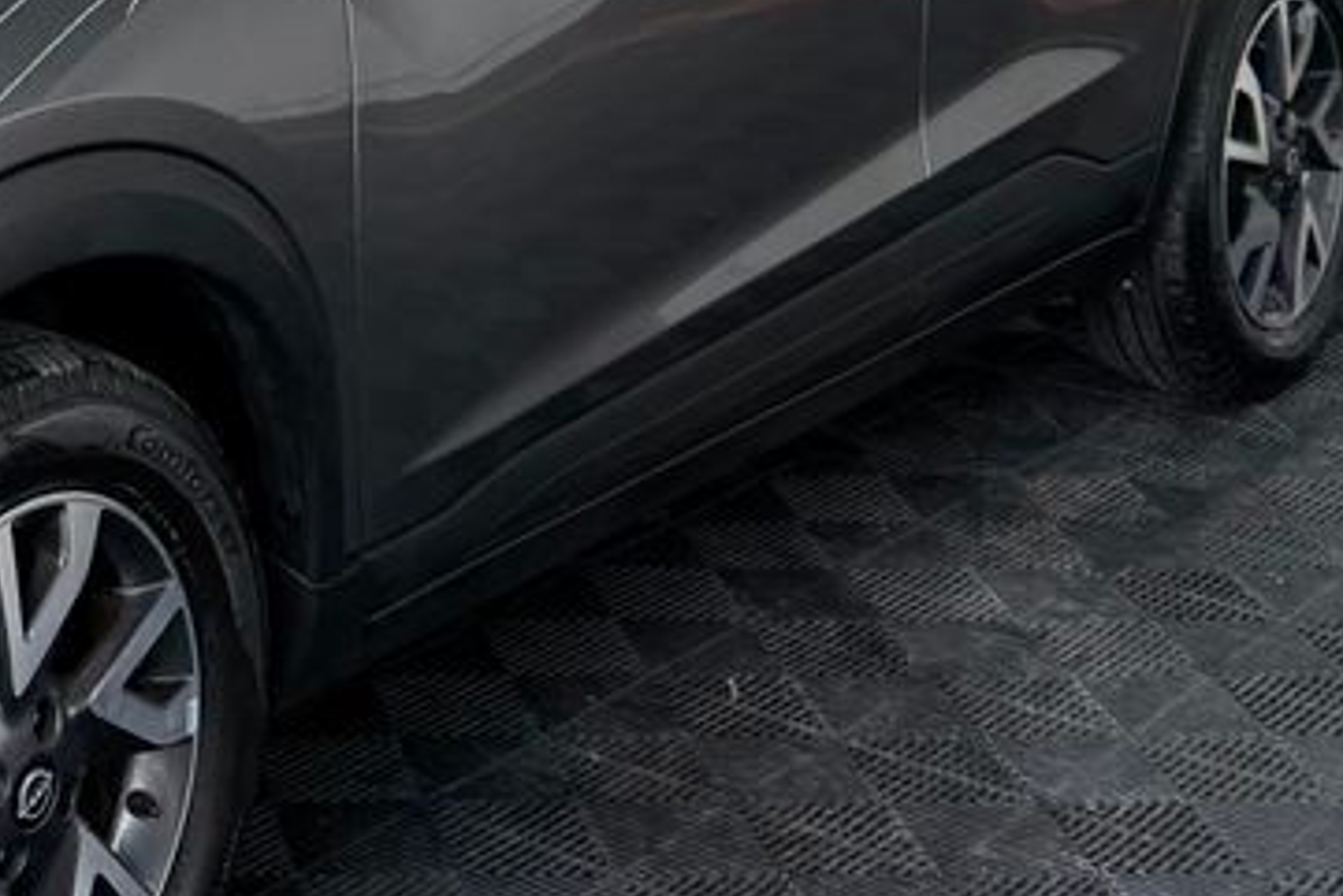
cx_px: -151
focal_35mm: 66
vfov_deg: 20.2
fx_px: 2463
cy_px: 63
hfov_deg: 27.7
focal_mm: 6.76
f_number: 1.78
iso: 80
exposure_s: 1/407
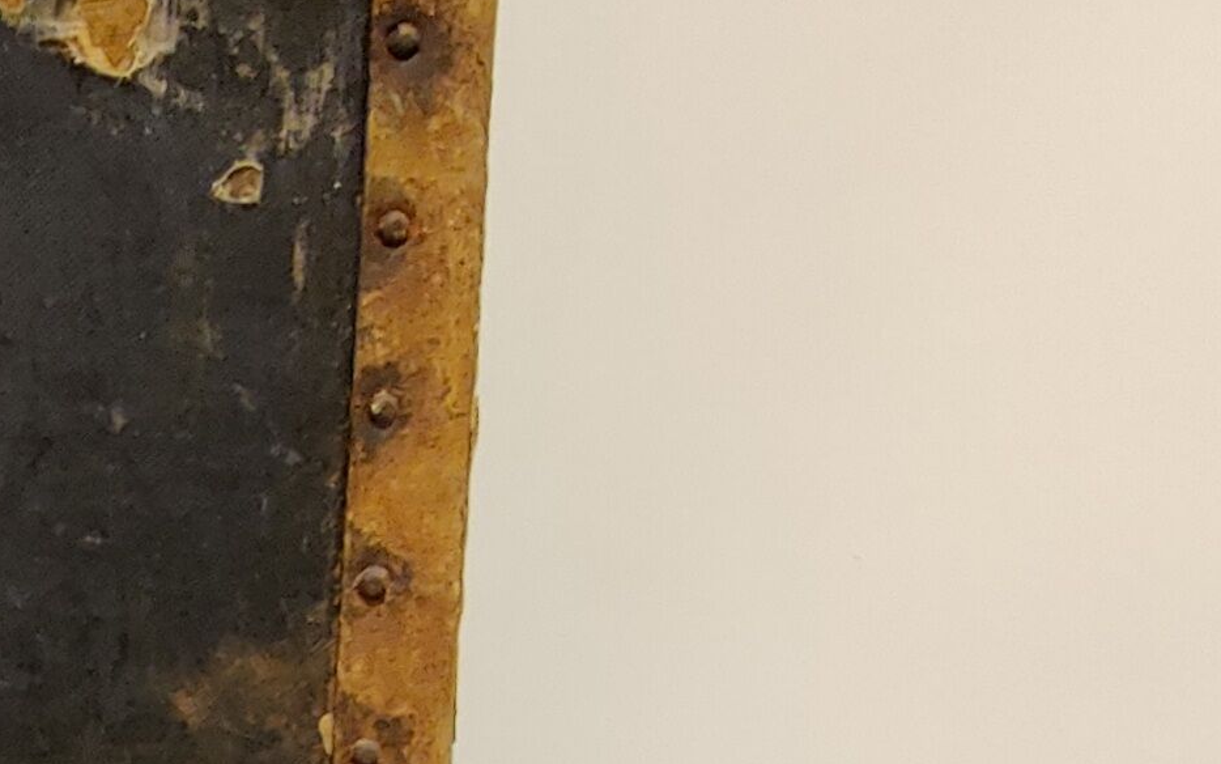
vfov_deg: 15.7
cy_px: 1459
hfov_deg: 24.7
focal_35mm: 68
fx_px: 2263
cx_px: -514
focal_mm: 2.25
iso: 500
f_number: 2.2
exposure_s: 1/33
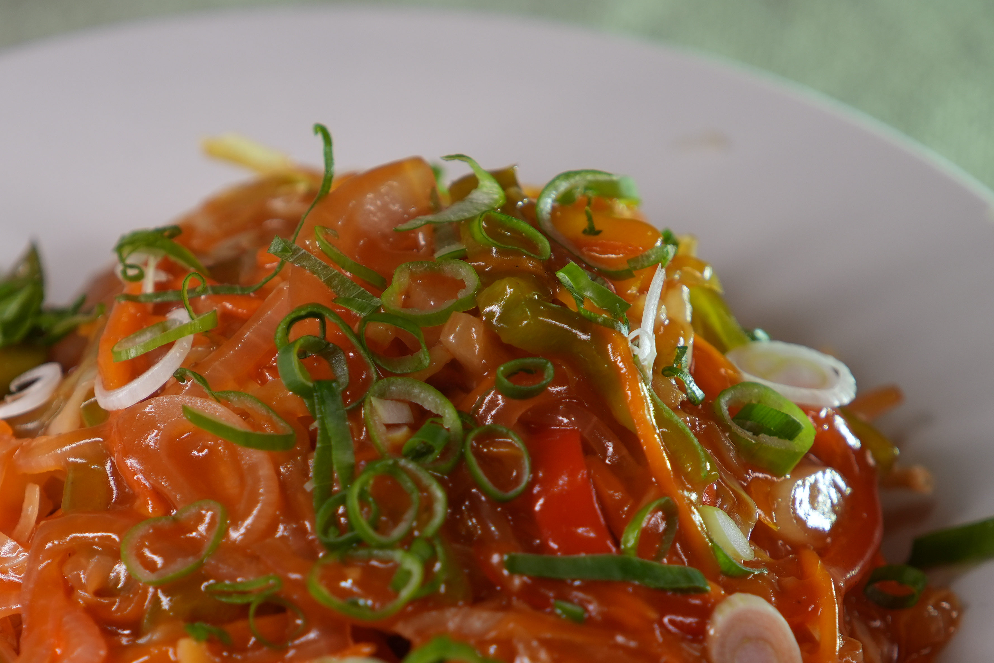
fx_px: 10906
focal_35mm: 395
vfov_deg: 3.5
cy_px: 604
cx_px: 340
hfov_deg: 5.2
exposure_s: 1/200
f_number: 4
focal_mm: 200
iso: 400
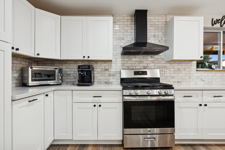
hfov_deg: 82.6
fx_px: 128
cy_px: 75
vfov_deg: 60.6
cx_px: 112
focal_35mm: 20
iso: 320
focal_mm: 20.5
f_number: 8
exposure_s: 1/8
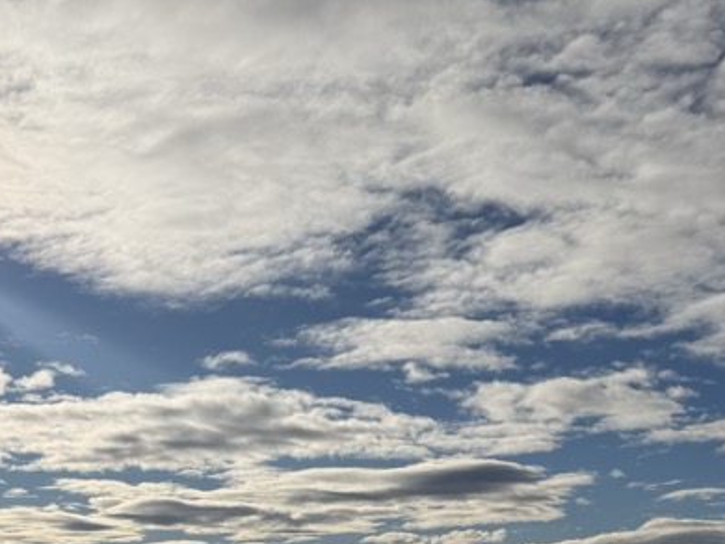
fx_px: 1320
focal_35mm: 63
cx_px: 219
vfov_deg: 21.2
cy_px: 698
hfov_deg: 30.4
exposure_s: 1/22727
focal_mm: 6.76
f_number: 1.78
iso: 80
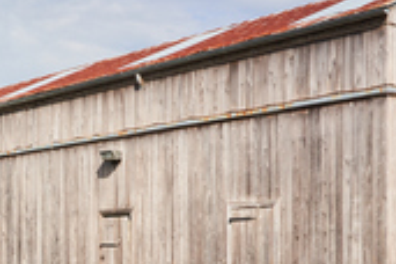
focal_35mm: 84
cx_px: -7
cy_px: 266
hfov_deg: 23.1
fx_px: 924
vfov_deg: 15.9
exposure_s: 1
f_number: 14
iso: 50
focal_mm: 24
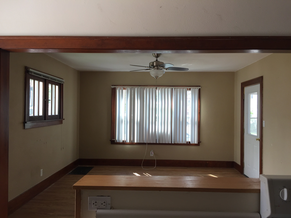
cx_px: 146
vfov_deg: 48.2
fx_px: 244
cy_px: 109
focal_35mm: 29
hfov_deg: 61.7
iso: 40
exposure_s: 1/120
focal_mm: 4.15
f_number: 2.2
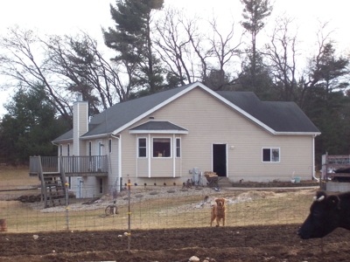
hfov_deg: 22.5
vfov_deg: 17.0
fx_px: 880
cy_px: 131
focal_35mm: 87
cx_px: 175
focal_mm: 14.3
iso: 80
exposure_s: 1/163
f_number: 4.3
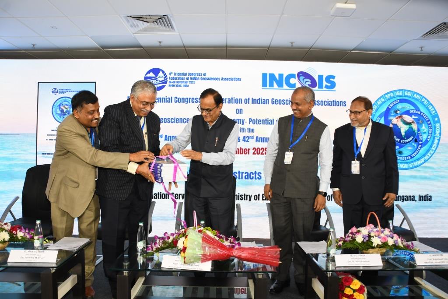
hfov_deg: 38.2
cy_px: 150
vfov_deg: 26.0
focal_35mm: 52
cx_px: 224
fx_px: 647
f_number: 6.3
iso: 400
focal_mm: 35
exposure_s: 1/60
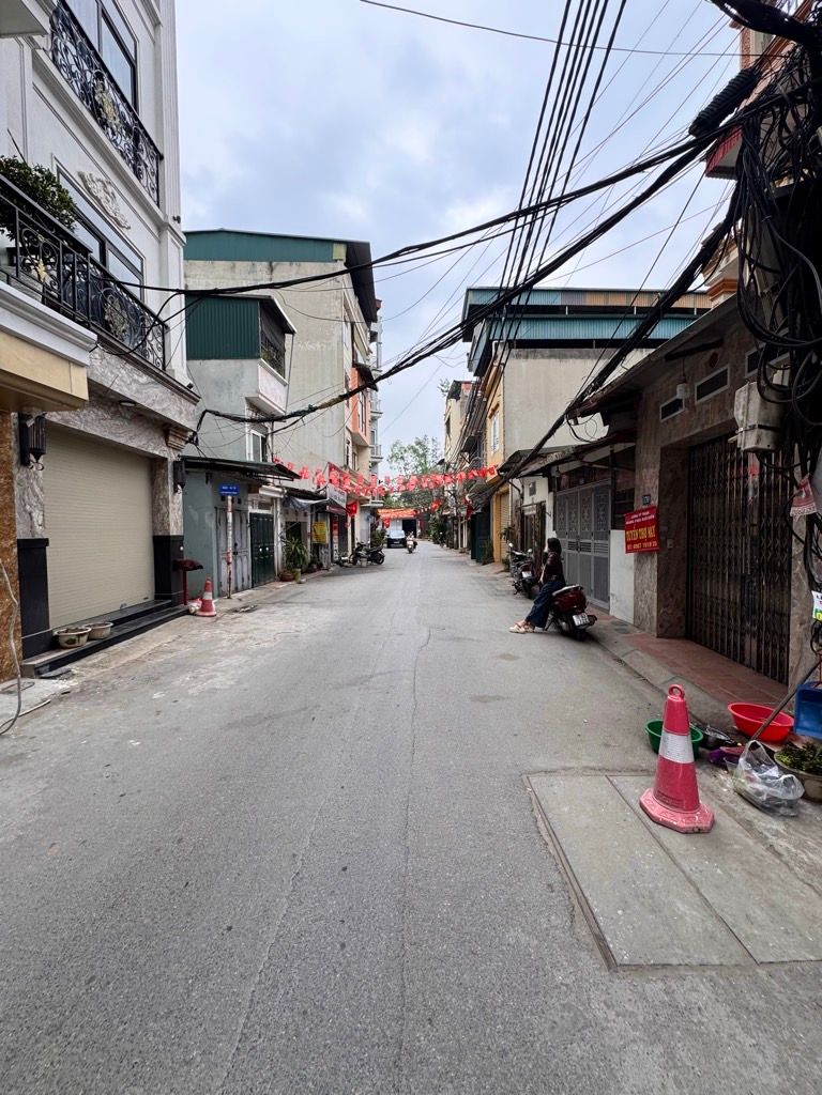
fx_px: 443
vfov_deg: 102.1
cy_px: 548
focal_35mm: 14
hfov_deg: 85.7
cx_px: 411
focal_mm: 2.22
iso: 40
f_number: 2.2
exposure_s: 1/160
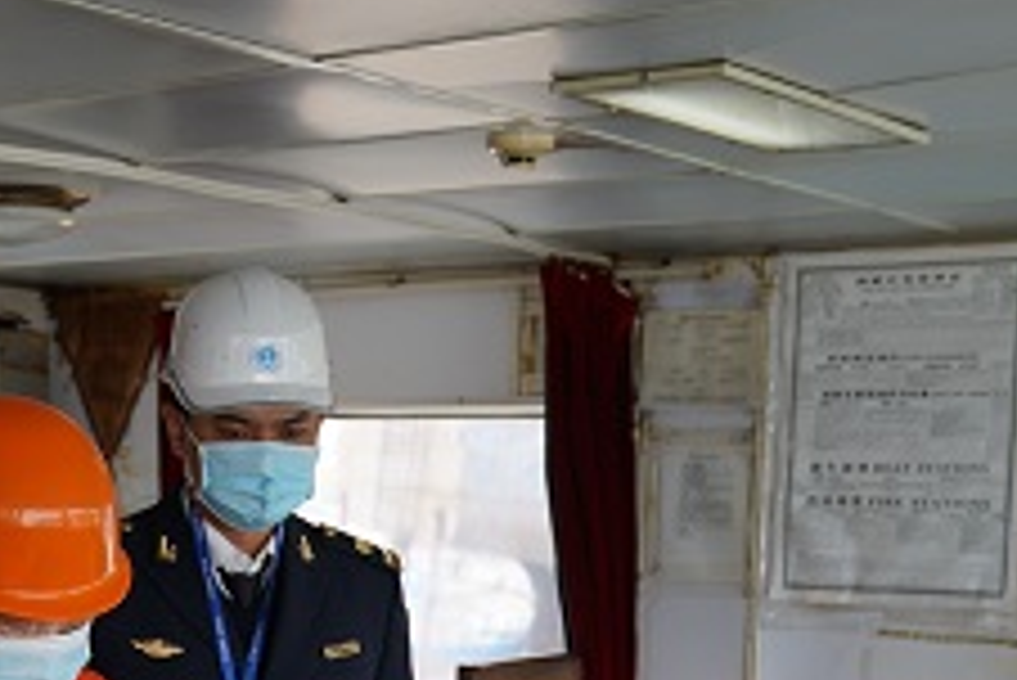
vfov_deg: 15.6
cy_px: 788
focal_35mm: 85
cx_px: 144
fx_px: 2403
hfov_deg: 23.4
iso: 400
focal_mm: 35
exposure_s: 1/160
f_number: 4
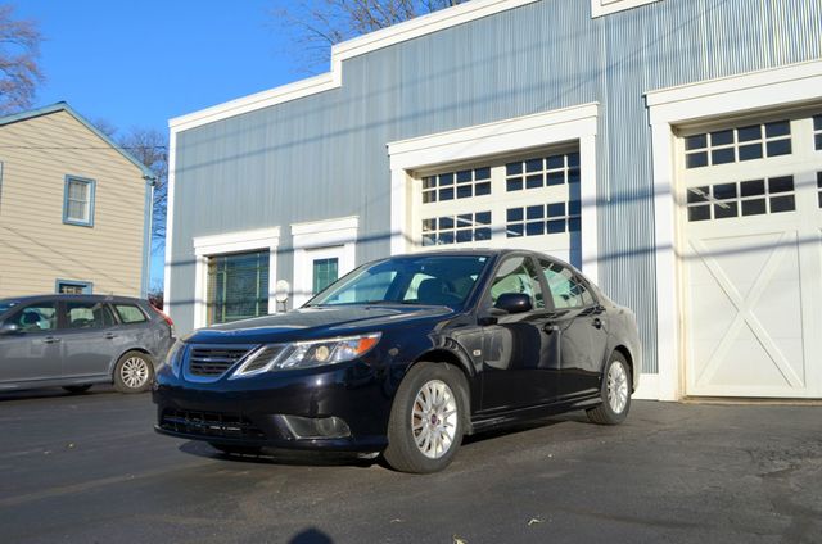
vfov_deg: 39.8
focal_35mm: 33
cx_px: 411
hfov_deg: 57.3
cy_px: 272
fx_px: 752
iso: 100
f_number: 9
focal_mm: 22
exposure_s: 1/320
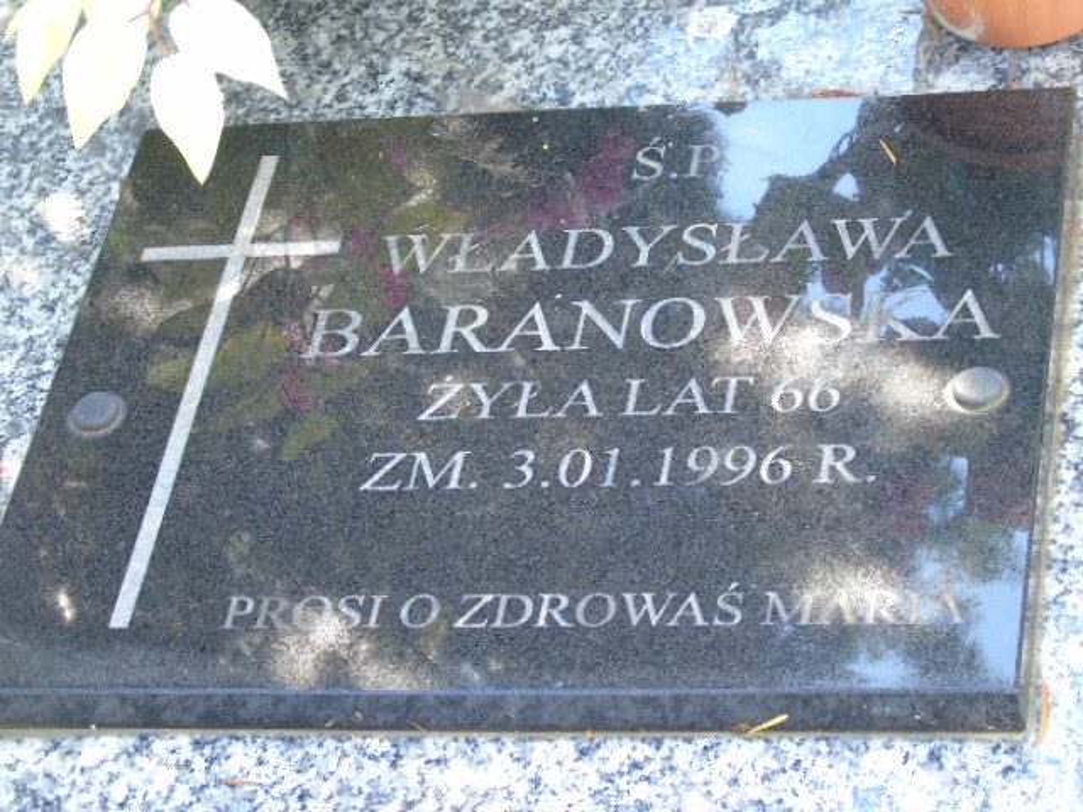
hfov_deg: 18.2
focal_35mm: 108
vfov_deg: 13.7
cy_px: 406
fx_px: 3379
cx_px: 542
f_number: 4.4
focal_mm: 19
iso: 100
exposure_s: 1/30
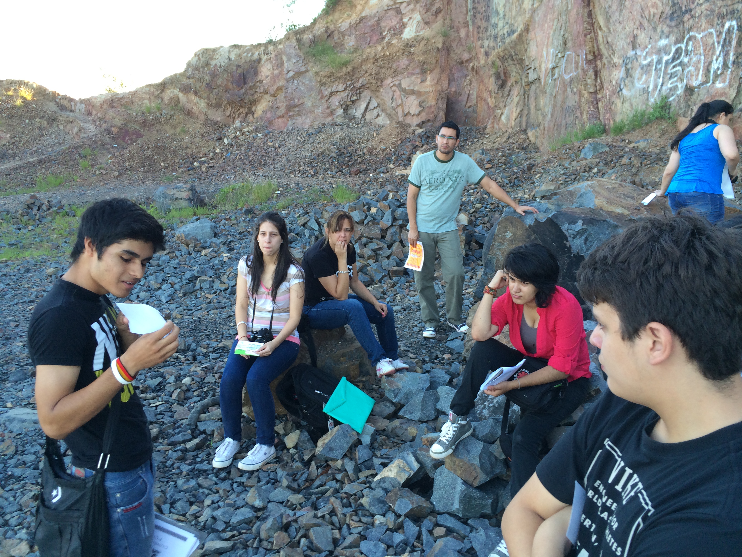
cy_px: 278
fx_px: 643
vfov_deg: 46.8
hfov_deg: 60.0
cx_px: 371
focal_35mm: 30
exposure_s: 1/120
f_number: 2.2
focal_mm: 4.12
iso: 64
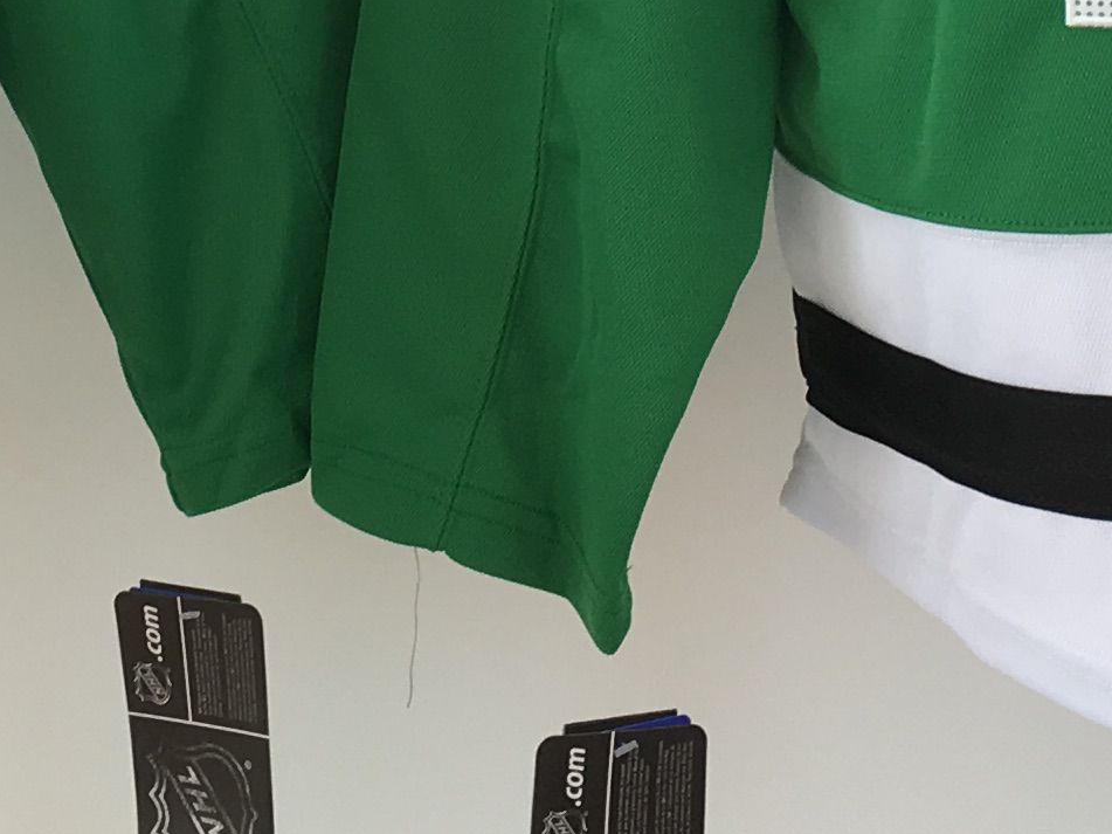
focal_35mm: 123
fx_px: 3951
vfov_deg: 11.3
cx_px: 354
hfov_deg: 16.0
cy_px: -632
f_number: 2.2
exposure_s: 1/111
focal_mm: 4.15
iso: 25
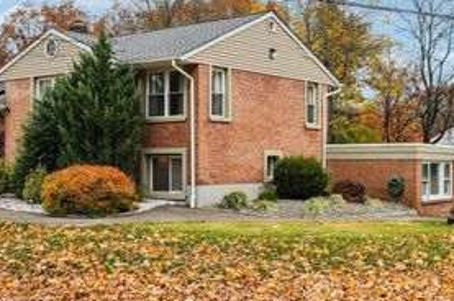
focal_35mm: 56
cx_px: 241
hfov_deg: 35.7
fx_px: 705
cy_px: 140
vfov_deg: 24.1
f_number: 9
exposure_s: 1/40
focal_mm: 31
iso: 125
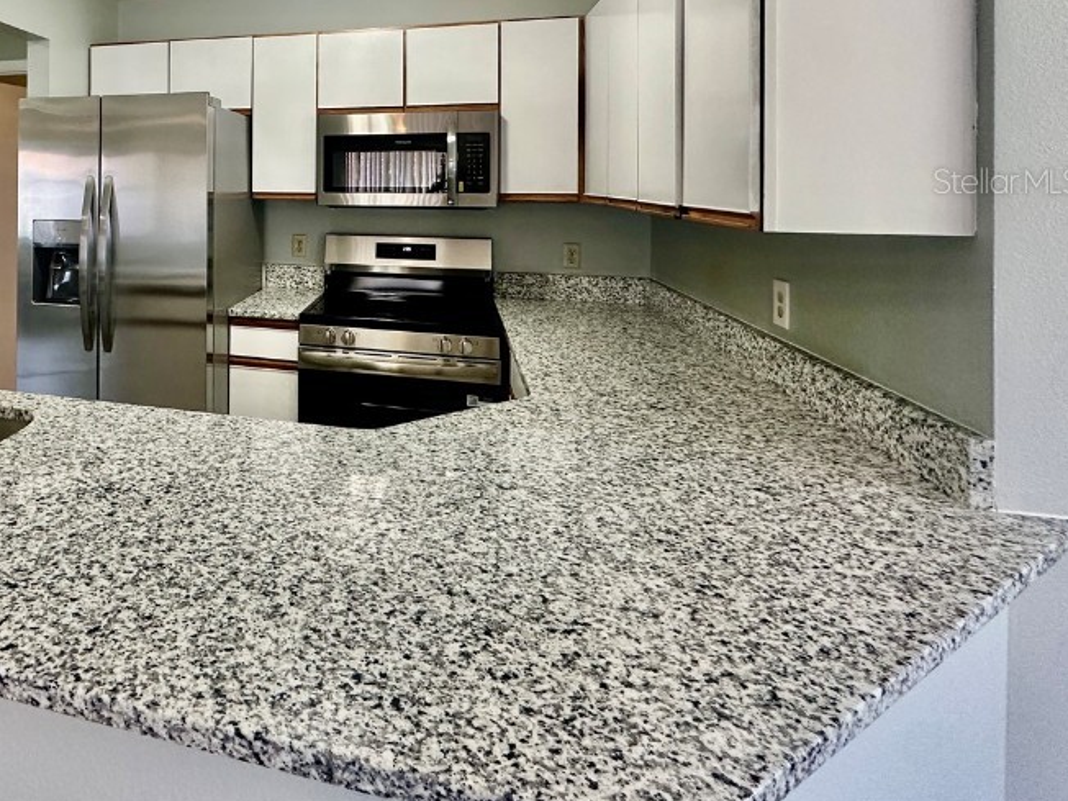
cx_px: 249
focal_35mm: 22
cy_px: 180
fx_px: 679
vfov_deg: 57.3
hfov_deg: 70.5
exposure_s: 1/120
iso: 250
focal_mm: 2.22
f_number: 2.2
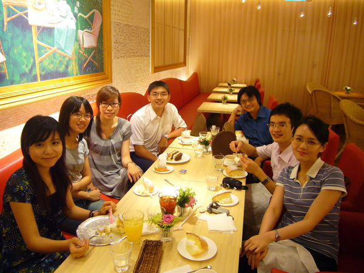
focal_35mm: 28
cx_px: 182
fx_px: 294
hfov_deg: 63.4
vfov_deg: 49.7
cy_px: 136
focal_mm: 4.6
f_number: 2.8
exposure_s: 1/13
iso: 160
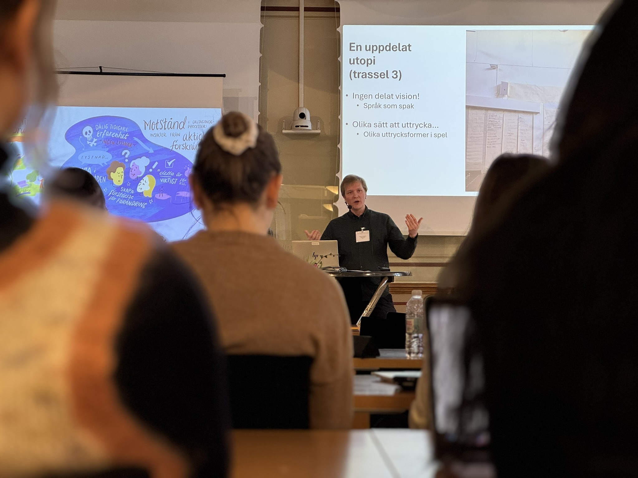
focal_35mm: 77
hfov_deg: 25.3
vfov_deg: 19.1
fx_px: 1419
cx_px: 319
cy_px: 239
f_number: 2.8
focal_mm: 9
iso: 100
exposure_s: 1/50
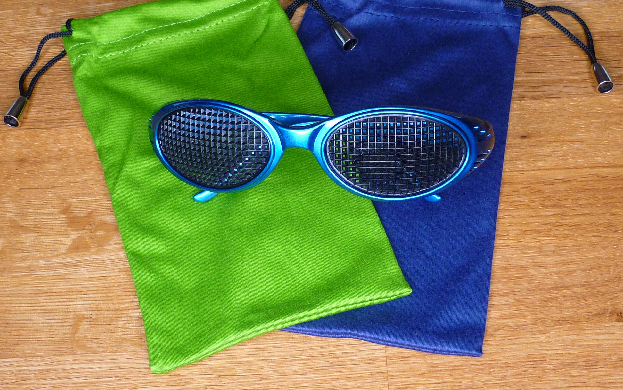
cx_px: 310
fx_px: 764
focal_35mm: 45
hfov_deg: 44.4
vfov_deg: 28.6
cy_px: 185
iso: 125
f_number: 3
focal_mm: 6.9
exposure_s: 1/40
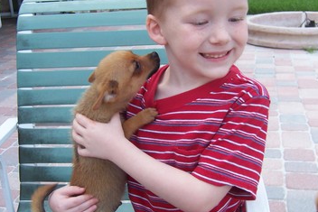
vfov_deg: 26.5
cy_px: 126
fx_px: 451
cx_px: 157
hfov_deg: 38.9
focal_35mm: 51
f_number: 2.8
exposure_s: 1/125
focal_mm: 6.2
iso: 80
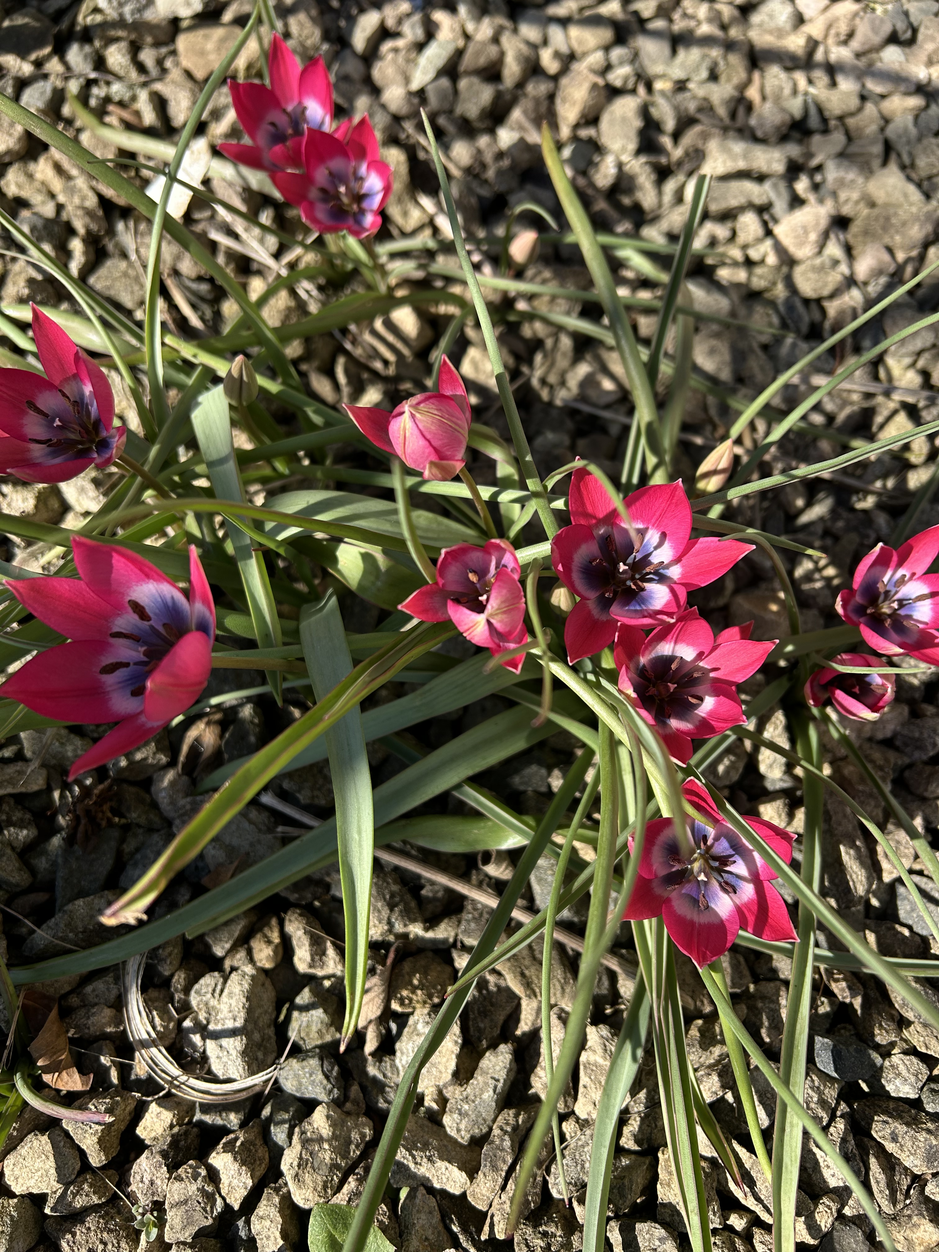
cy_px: 626
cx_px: 470
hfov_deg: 53.1
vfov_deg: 67.3
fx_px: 940
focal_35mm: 26
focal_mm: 5.7
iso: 50
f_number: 1.5
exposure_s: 1/1531
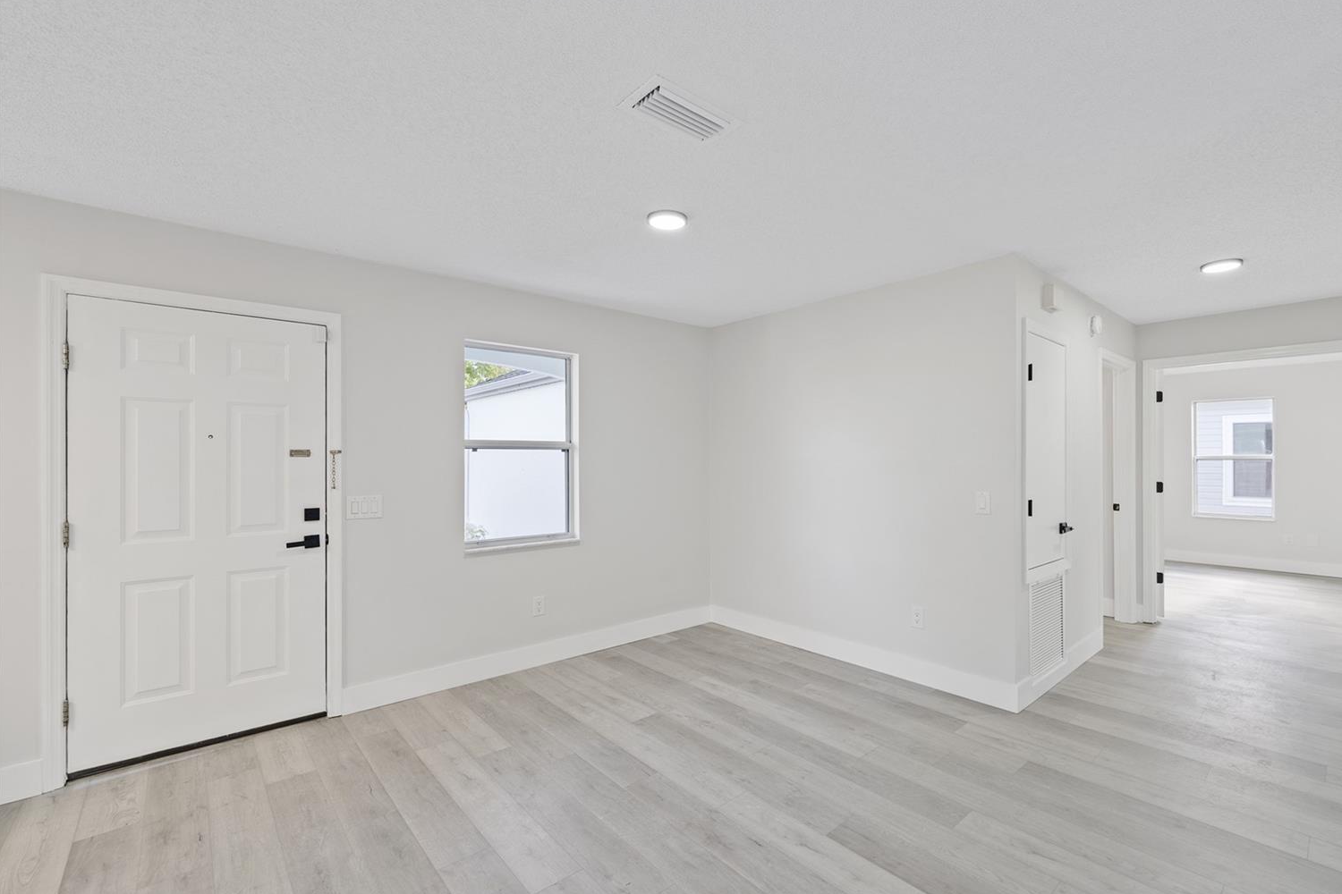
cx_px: 713
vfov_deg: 73.7
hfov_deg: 96.6
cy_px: 465
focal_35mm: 16
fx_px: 596
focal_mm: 15
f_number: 8
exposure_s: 1/2.5
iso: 320
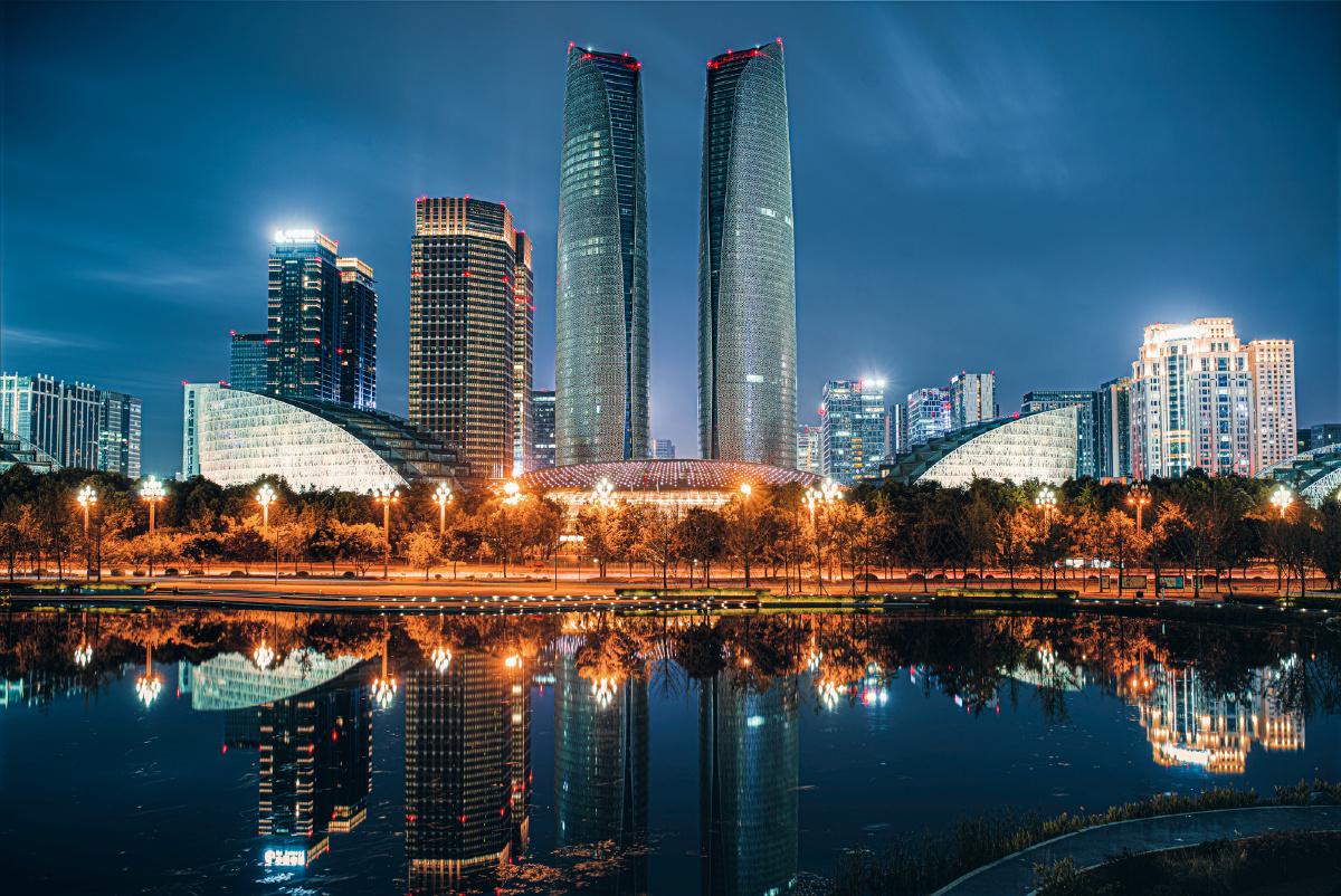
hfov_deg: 54.4
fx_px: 1305
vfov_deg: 37.9
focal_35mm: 35
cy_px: 448
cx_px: 670
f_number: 5.6
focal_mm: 35
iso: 100
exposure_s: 5
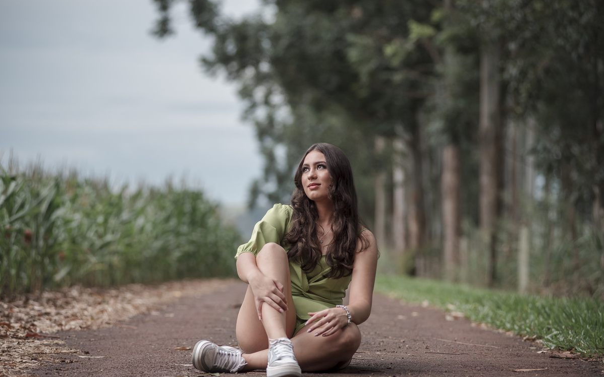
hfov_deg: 15.1
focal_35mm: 138
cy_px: 192
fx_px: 2272
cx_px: 302
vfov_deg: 9.5
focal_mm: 135
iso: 400
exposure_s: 1/200
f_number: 4
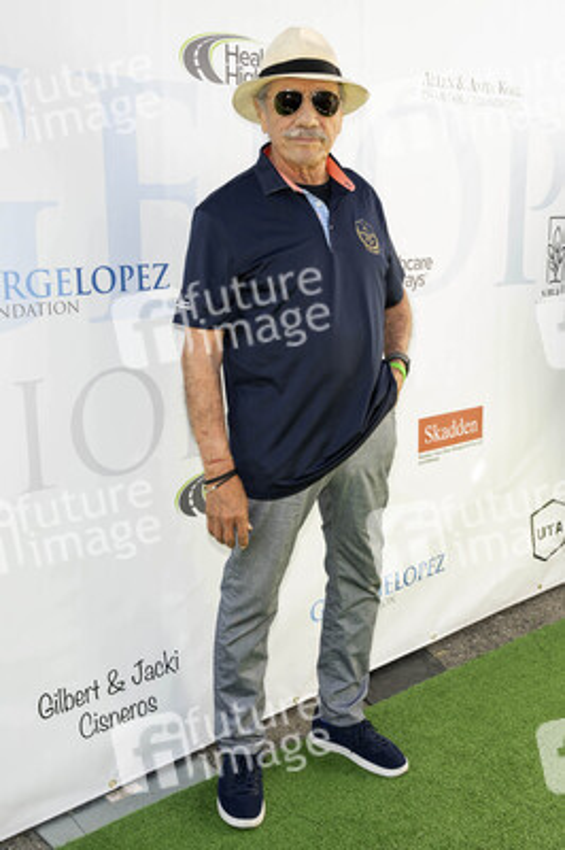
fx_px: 802
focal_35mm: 34
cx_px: 282
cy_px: 425
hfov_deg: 38.8
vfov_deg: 55.8
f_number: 5.6
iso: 200
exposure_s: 1/200
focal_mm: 34
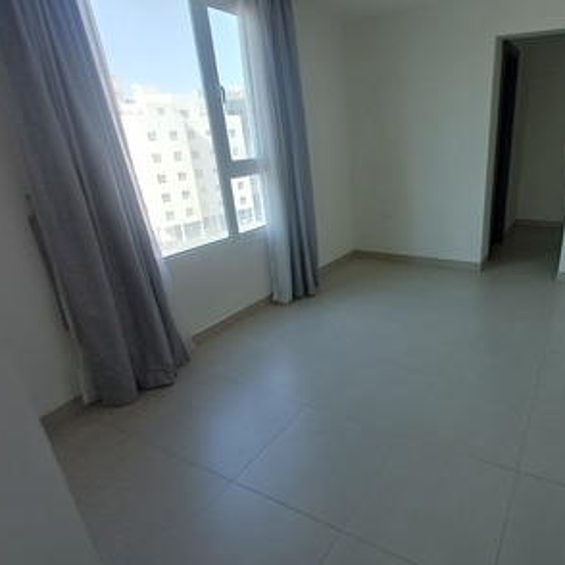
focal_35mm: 22
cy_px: 299
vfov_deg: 69.6
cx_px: 385
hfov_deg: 67.3
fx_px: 406
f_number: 2.2
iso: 50
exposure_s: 1/50
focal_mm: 1.64
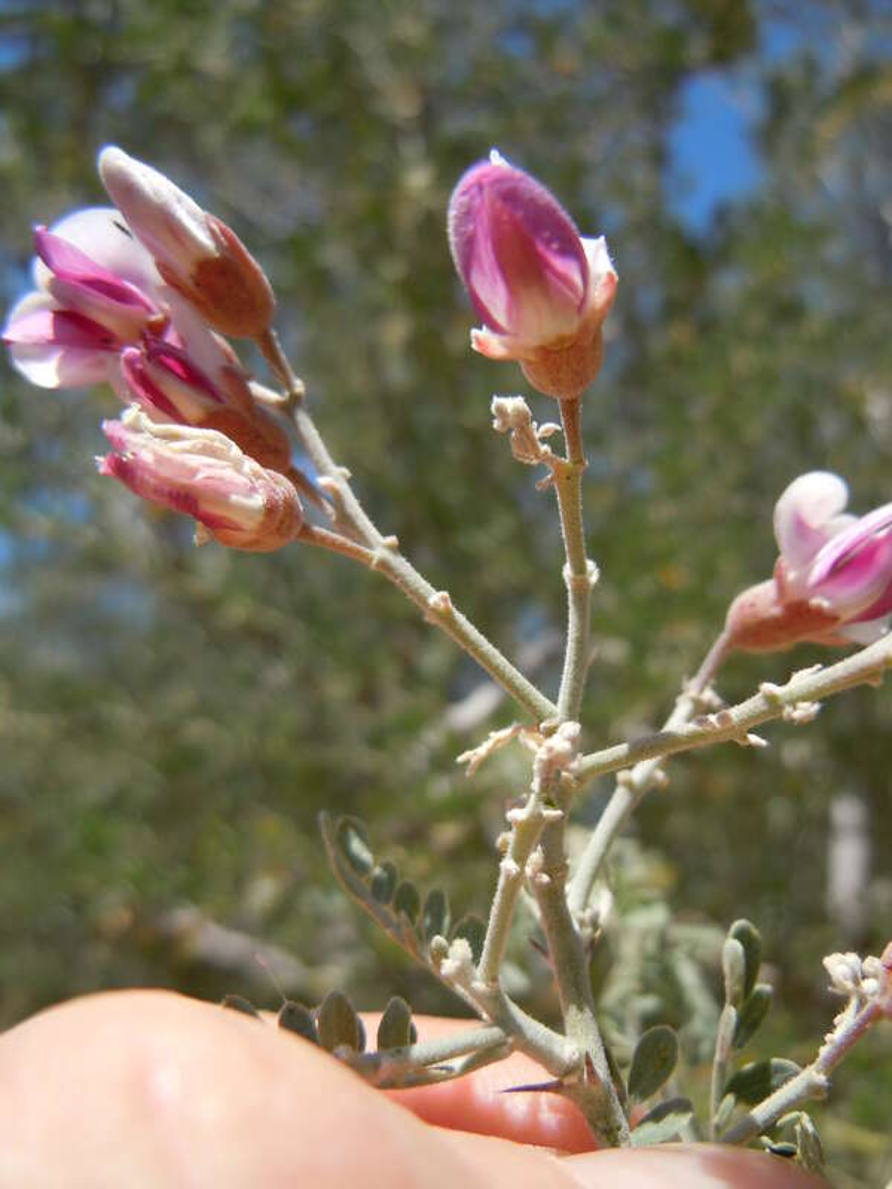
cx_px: 446
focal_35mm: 30
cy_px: 594
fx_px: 1031
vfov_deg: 60.0
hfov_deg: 46.8
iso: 100
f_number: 3.5
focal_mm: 5.4
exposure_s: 1/800
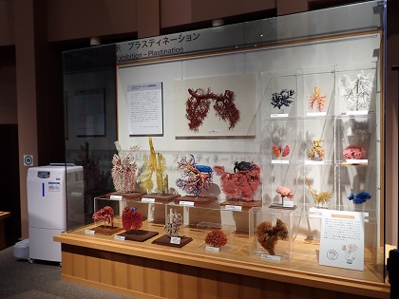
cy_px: 150
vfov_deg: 46.8
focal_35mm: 30
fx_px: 346
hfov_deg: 60.0
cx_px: 200
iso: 200
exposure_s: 1/60
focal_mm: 5.4
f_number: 2.3
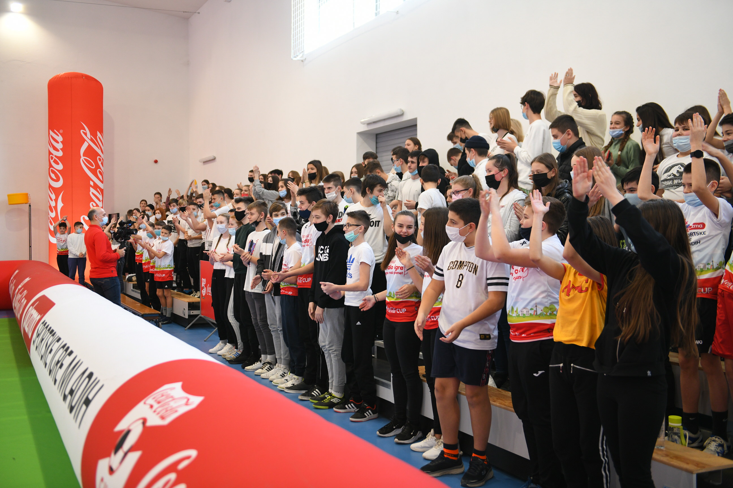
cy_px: 244
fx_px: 774
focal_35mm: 38
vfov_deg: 35.1
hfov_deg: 50.7
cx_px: 366
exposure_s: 1/250
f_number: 2.8
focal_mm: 38
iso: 1000
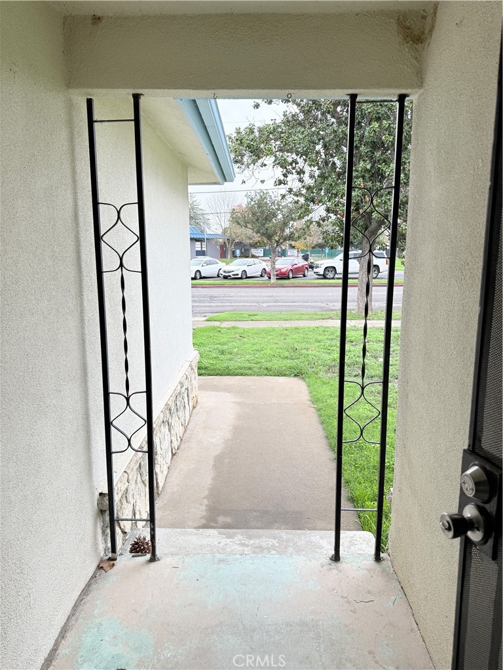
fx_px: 465
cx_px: 252
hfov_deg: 56.8
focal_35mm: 24
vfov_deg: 71.6
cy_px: 335
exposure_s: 1/188
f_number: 1.78
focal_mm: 6.76
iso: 80
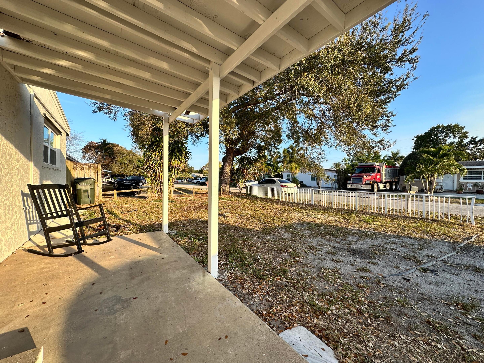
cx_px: 242
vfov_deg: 85.7
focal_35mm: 14
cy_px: 182
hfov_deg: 102.1
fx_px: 196
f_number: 2.2
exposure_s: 1/520
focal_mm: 2.22
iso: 40
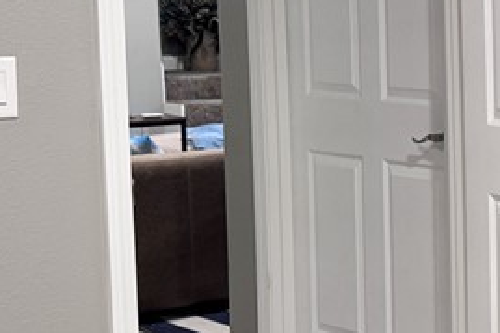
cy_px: 128
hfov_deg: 19.6
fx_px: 1319
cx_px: 665
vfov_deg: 14.4
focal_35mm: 95
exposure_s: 1/60
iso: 320
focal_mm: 6.76
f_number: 1.78
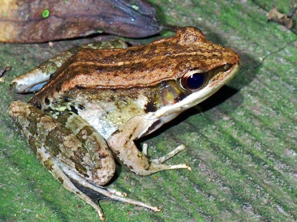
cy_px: 111
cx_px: 148
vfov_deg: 14.8
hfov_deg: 19.6
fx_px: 858
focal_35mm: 100
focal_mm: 18
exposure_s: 1/200
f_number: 6.3
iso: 200
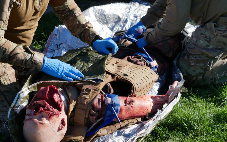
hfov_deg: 21.6
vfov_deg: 13.6
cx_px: 114
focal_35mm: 96
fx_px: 594
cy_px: 71
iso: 200
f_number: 4.5
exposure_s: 1/1000
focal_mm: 45
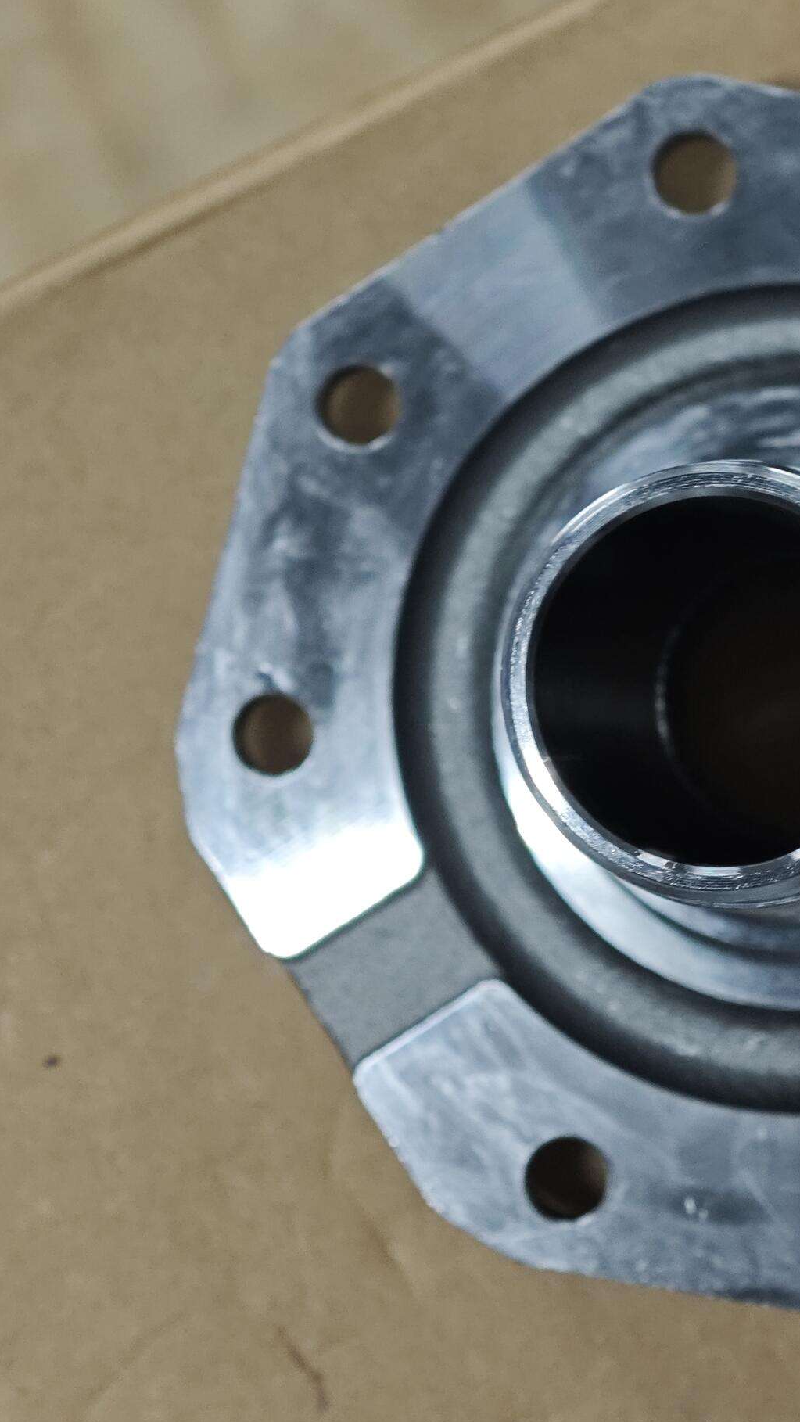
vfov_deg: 19.5
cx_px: 630
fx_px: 4147
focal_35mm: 110
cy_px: 716
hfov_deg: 11.0
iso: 1000
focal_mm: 10.1
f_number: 2
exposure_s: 1/50
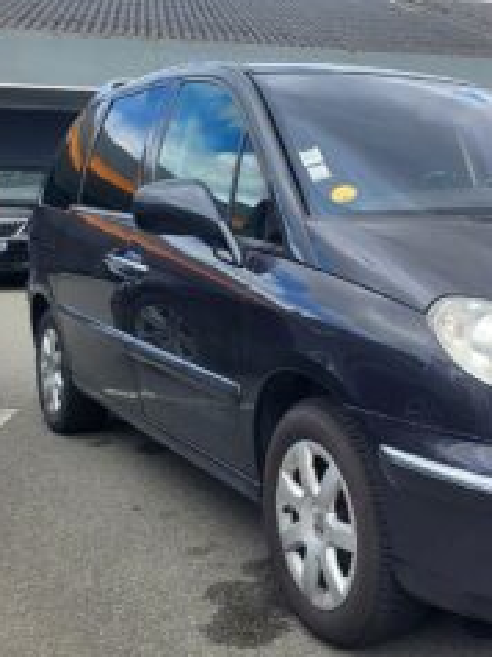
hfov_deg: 32.4
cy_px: 338
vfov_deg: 45.8
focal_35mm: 41
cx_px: 485
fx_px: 778
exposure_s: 1/1667
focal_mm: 5.4
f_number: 1.8
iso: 40
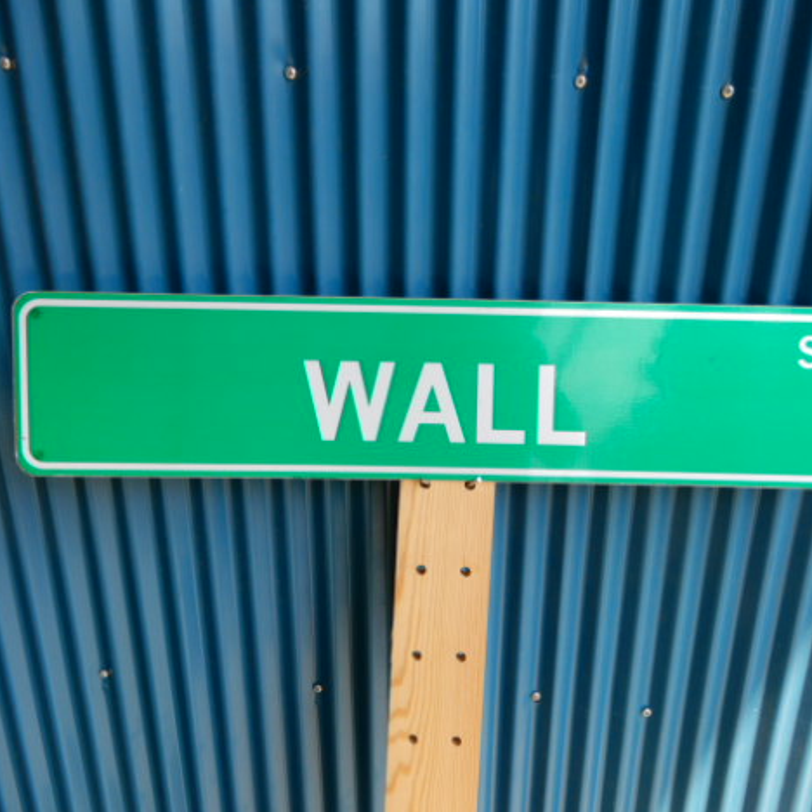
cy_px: 413
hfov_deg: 55.4
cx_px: 460
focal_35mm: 29
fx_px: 770
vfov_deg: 55.6
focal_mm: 4.3
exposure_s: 1/200
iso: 80
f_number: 3.4
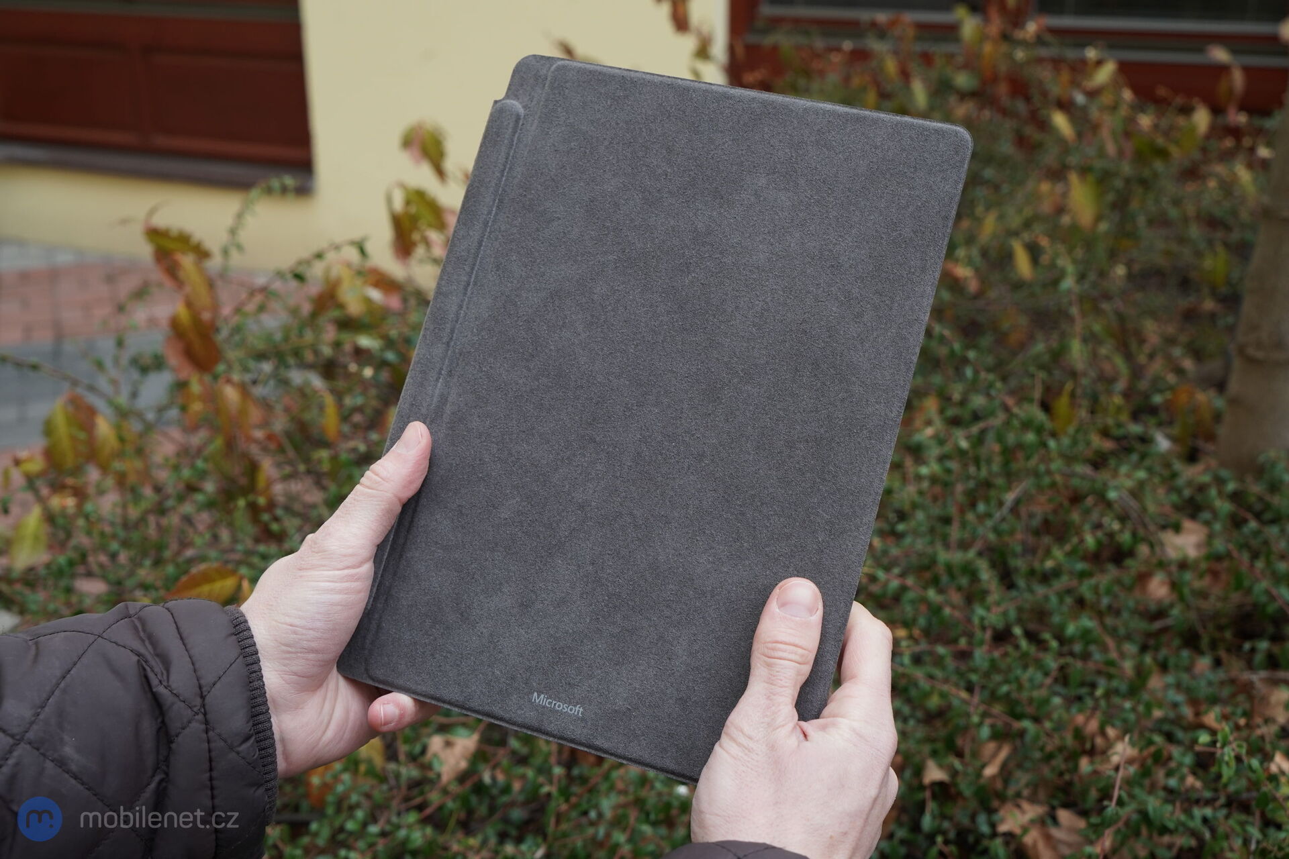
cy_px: 430
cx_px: 644
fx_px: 1468
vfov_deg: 32.6
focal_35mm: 41
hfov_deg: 47.4
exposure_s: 1/160
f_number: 7.1
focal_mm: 41
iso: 800
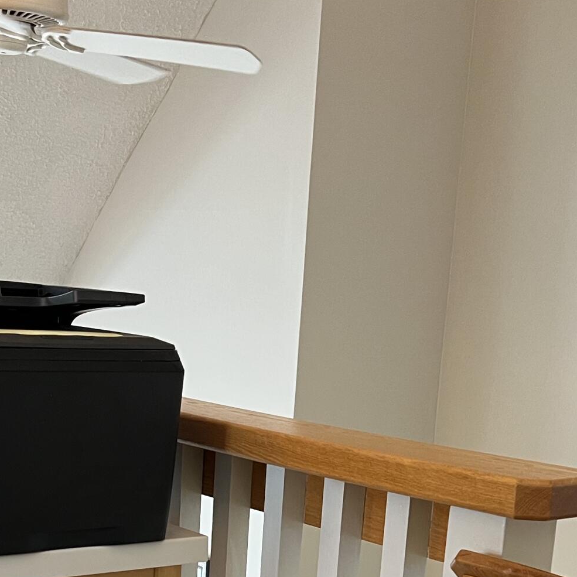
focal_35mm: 70
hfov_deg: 24.7
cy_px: 623
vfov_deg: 23.3
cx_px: 275
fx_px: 1320
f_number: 1.5
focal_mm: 5.7
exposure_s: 1/60
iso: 160
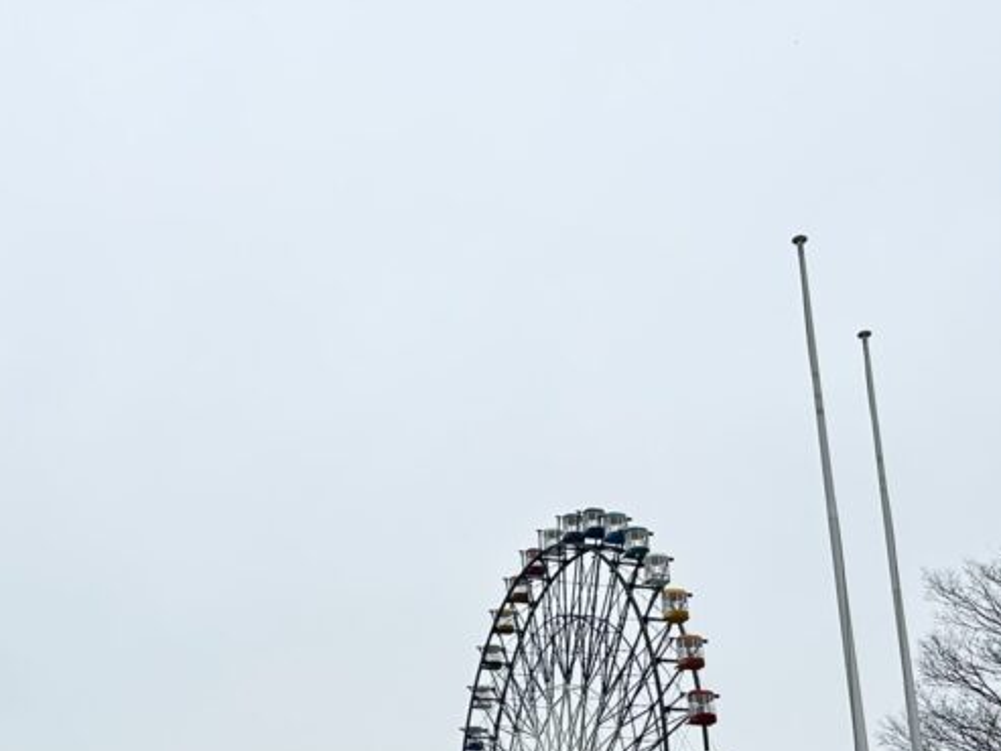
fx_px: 1562
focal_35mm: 54
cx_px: 447
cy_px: 680
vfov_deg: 26.1
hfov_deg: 35.5
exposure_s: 1/4831
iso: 50
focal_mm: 5.7
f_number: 1.5
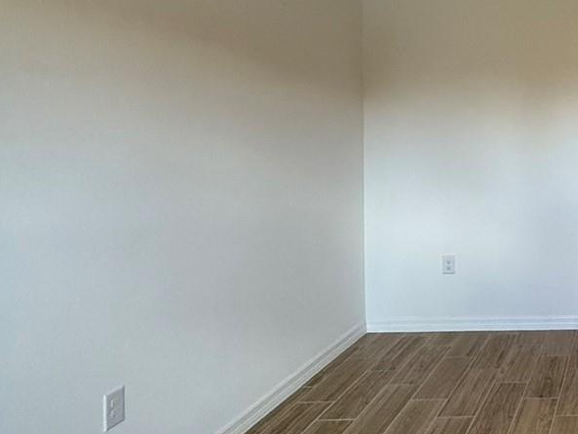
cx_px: 657
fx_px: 635
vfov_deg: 37.0
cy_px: 119
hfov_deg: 38.9
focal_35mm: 38
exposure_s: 1/120
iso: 250
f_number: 2.2
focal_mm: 2.22
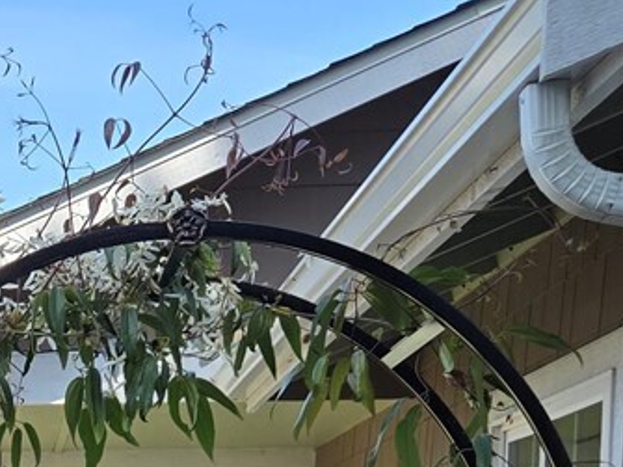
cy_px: 847
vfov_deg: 12.3
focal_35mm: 110
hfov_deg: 17.0
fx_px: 1979
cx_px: -158
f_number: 1.8
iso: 25
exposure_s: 1/841
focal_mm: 5.4
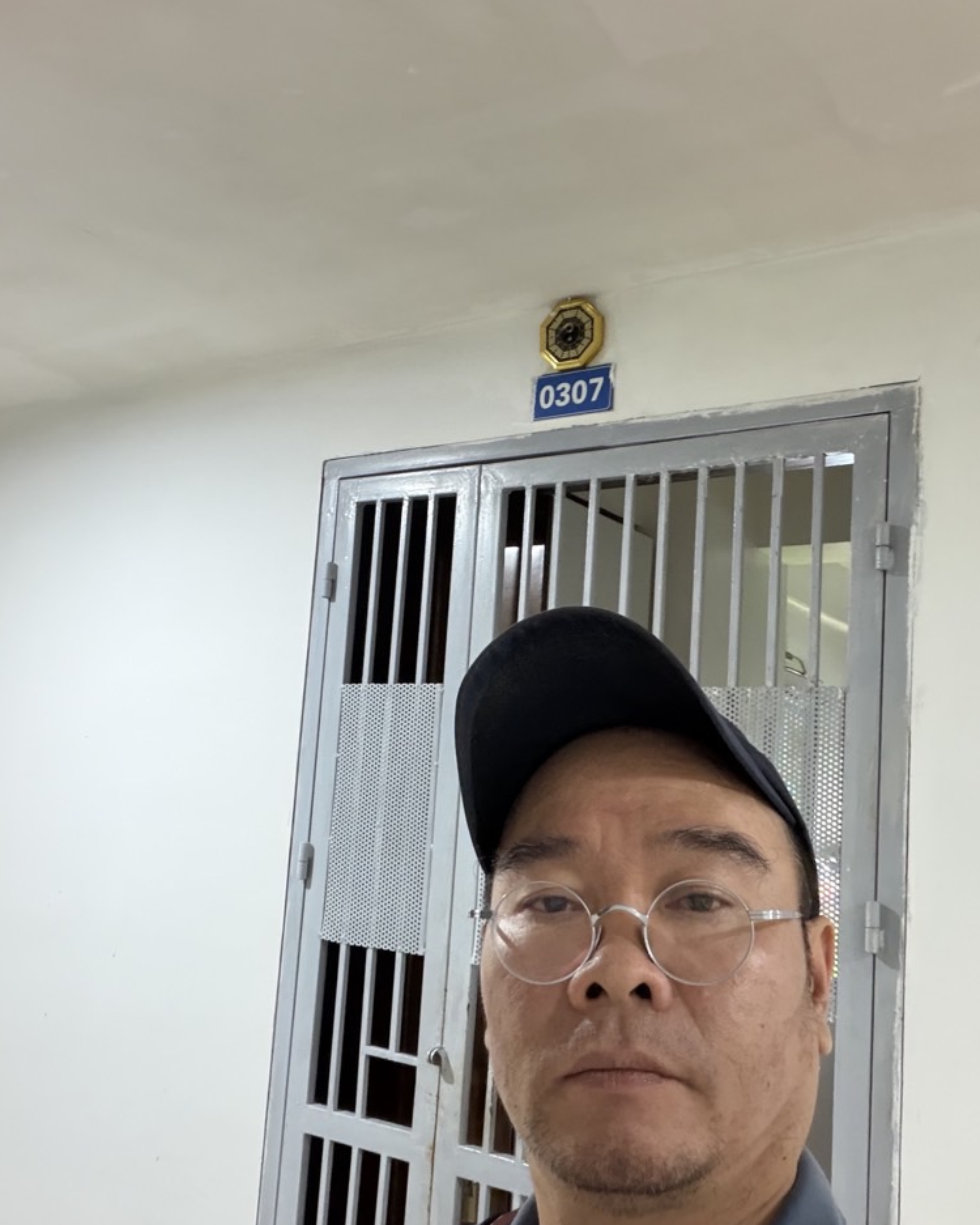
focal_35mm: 32
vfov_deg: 55.6
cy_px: 643
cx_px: 498
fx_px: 1160
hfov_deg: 45.8
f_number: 1.9
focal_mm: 2.71
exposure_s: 1/25
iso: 500
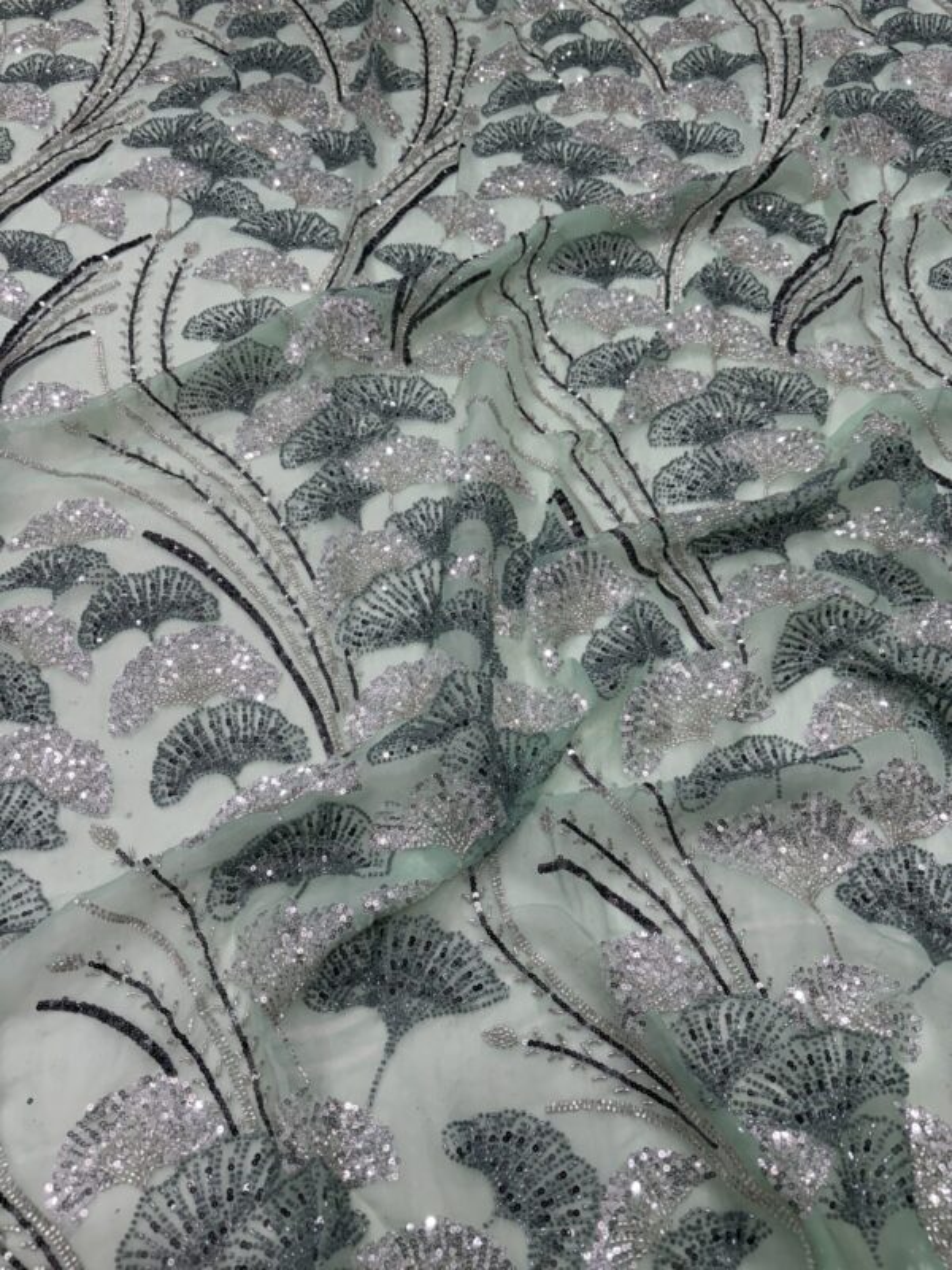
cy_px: 635
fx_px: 953
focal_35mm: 26
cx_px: 476
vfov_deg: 67.3
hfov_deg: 53.1
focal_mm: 5.96
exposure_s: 1/100
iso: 80
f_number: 1.6
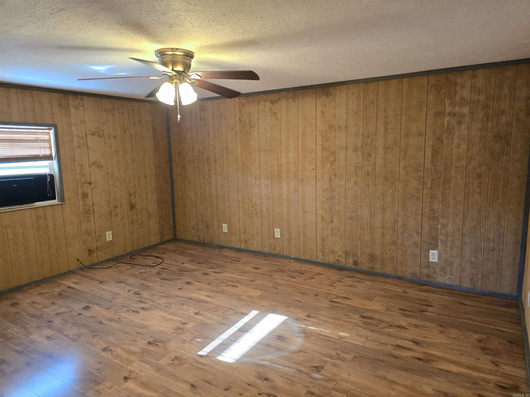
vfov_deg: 58.9
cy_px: 198
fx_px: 352
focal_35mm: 23
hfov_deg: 73.9
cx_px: 265
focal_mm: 6.3
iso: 500
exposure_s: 1/120
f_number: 1.7
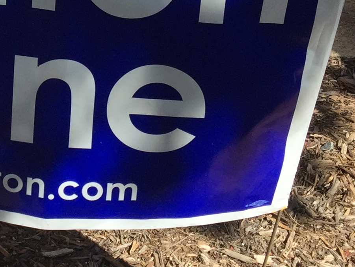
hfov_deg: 17.9
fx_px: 1077
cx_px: -50
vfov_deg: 13.7
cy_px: -55
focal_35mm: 105
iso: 32
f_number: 2.2
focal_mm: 4.15
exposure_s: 1/1276
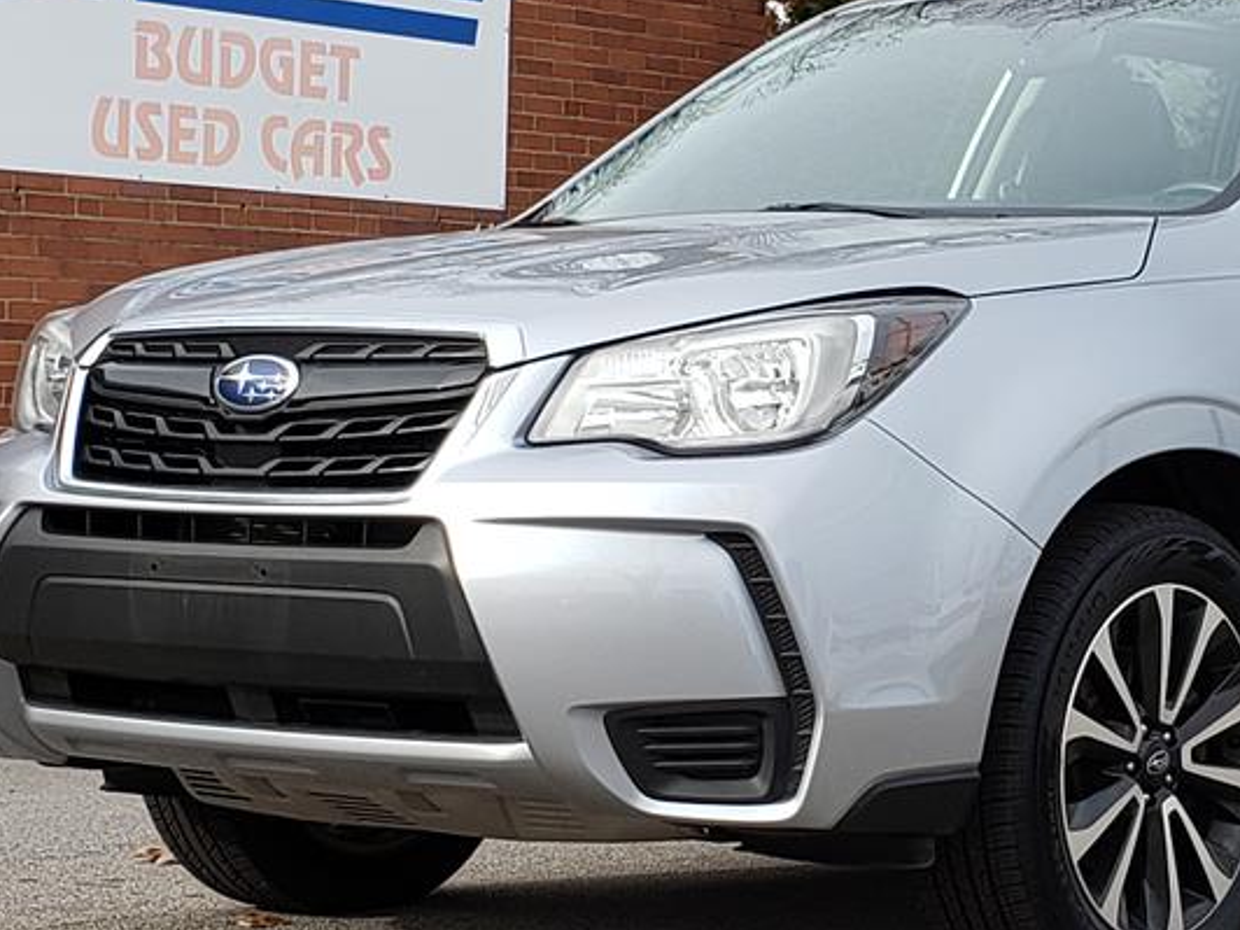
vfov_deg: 29.1
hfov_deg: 36.5
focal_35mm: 50
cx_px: 1037
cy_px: 413
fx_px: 1791
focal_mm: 4.3
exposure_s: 1/616
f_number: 2.4
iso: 50
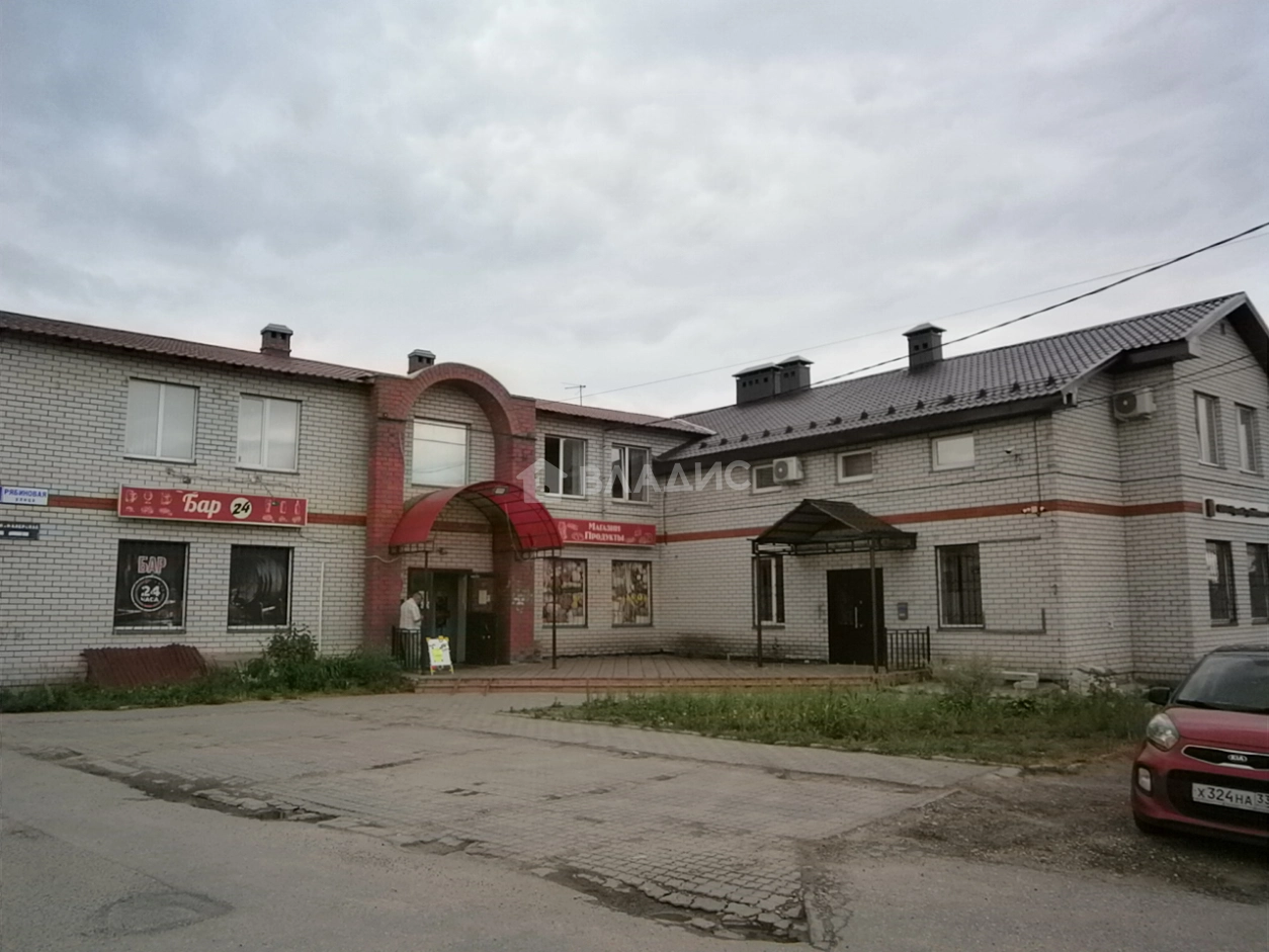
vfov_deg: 53.1
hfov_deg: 67.3
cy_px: 476
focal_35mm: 26
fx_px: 953
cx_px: 634
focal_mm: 4.7
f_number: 2.8
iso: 80
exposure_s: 1/400
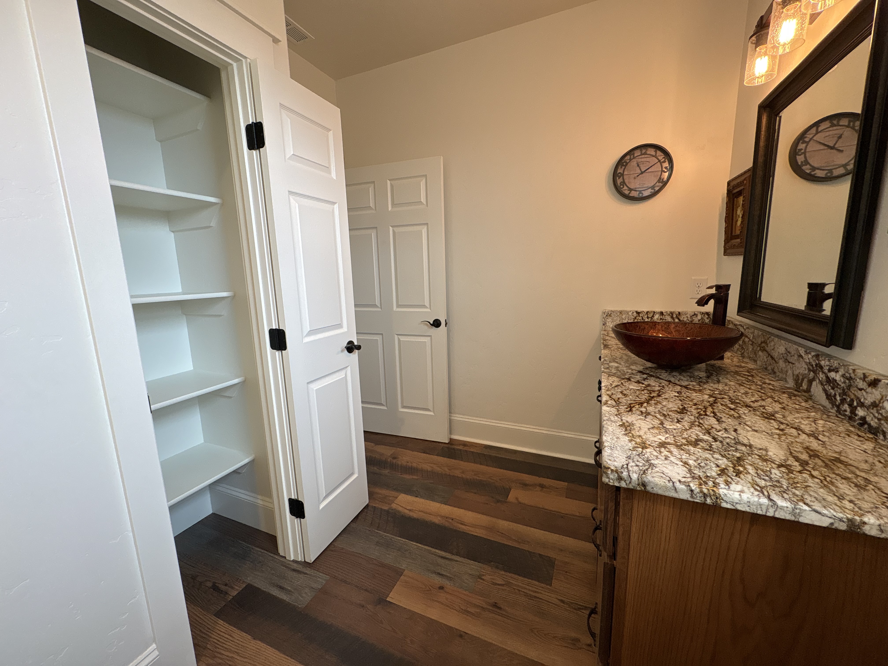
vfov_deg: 85.7
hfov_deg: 102.1
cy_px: 333
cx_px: 444
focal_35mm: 14
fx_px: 359
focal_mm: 2.22
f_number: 2.2
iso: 125
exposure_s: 1/60
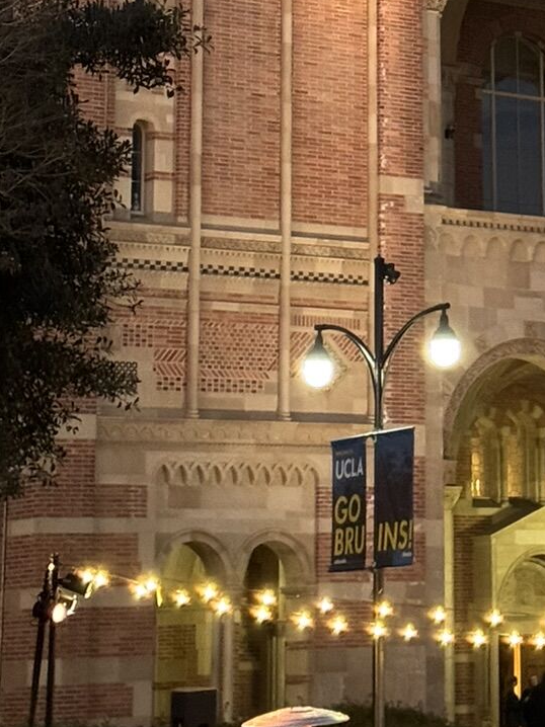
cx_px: 679
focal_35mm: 137
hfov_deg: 10.6
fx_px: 2878
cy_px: -127
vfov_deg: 14.0
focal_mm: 6.76
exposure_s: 1/40
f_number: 1.78
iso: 500
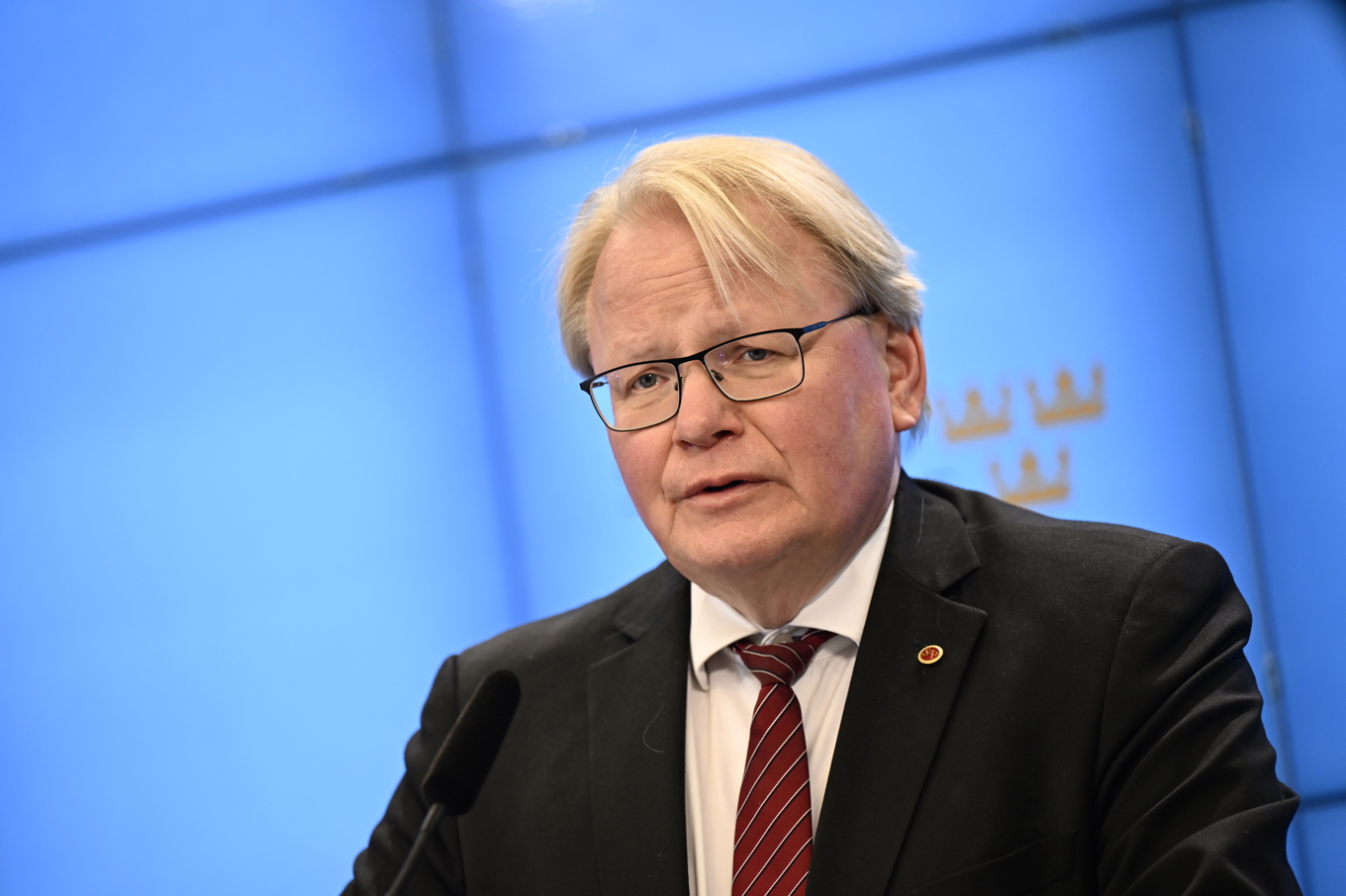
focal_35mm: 200
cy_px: 448
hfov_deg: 10.3
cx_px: 673
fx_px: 7476
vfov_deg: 6.9
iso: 800
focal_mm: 200
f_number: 2.8
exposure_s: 1/250
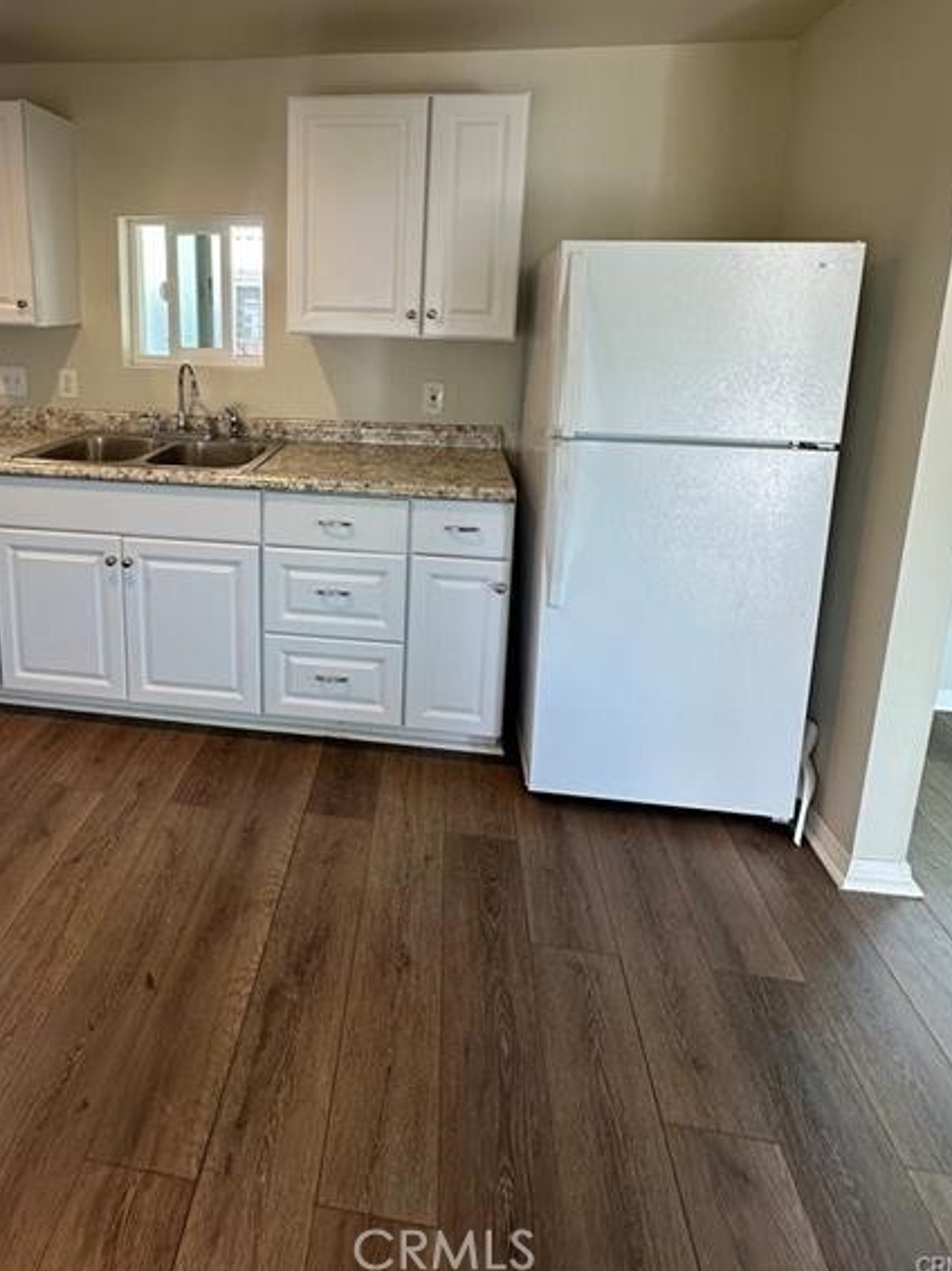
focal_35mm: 19
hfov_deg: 67.6
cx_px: 355
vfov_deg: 81.7
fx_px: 697
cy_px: 420
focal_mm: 2.22
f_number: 2.2
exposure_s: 1/120
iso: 125
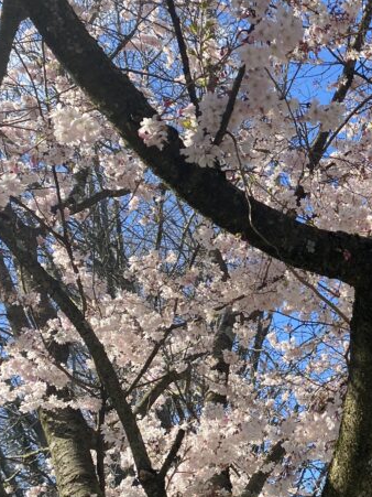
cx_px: 408
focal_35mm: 59
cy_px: 193
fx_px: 846
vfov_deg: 32.6
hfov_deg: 23.3
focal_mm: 4.25
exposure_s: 1/990
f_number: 1.8
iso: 32
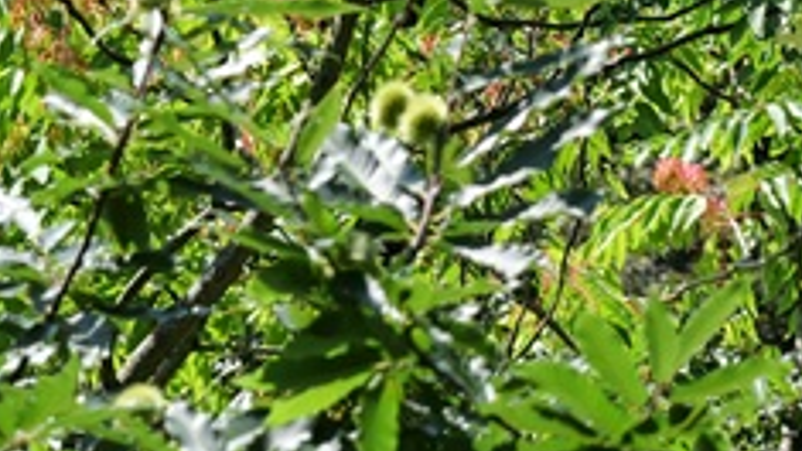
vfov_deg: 2.7
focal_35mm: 445
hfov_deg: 4.8
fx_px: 9460
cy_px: -540
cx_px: 836
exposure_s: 1/400
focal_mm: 60
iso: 100
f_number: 4
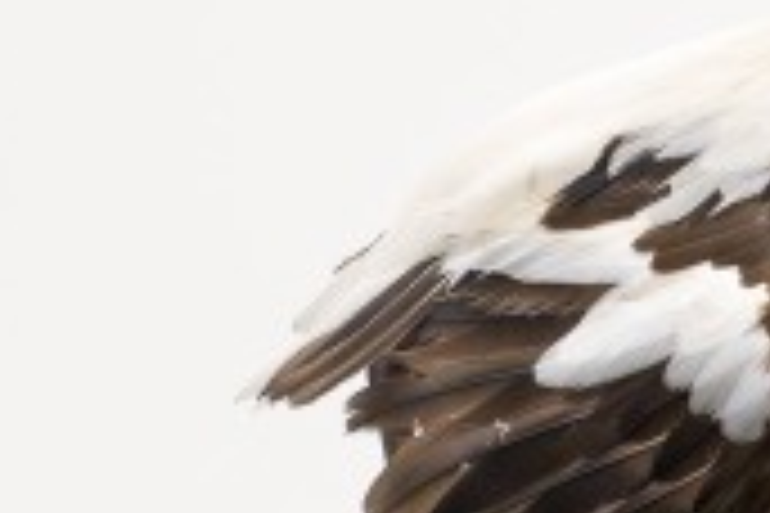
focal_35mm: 1966
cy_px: 421
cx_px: 1495
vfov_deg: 0.7
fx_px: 42047
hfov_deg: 1.0
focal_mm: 420
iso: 2500
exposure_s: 1/2000
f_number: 4
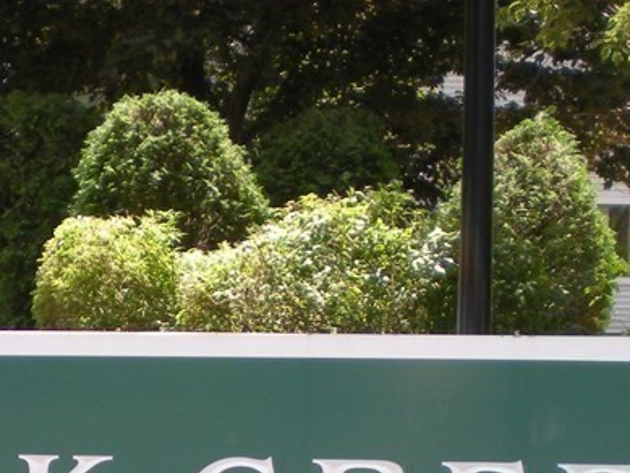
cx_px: 155
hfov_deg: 19.5
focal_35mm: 100
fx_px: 1821
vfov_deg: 14.2
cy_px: 620
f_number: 3.1
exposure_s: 1/198
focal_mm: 6.3
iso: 64
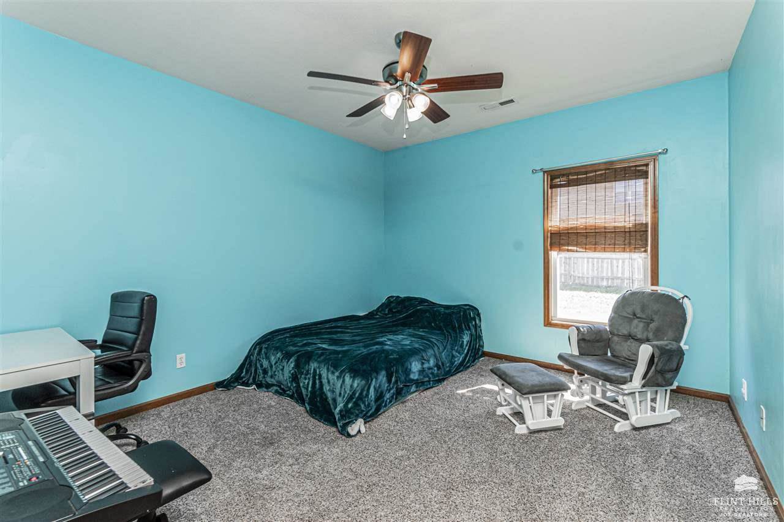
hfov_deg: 100.4
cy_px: 261
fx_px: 327
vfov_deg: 77.3
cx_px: 392
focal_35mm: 15
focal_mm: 10
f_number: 10
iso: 1000
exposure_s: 1/60
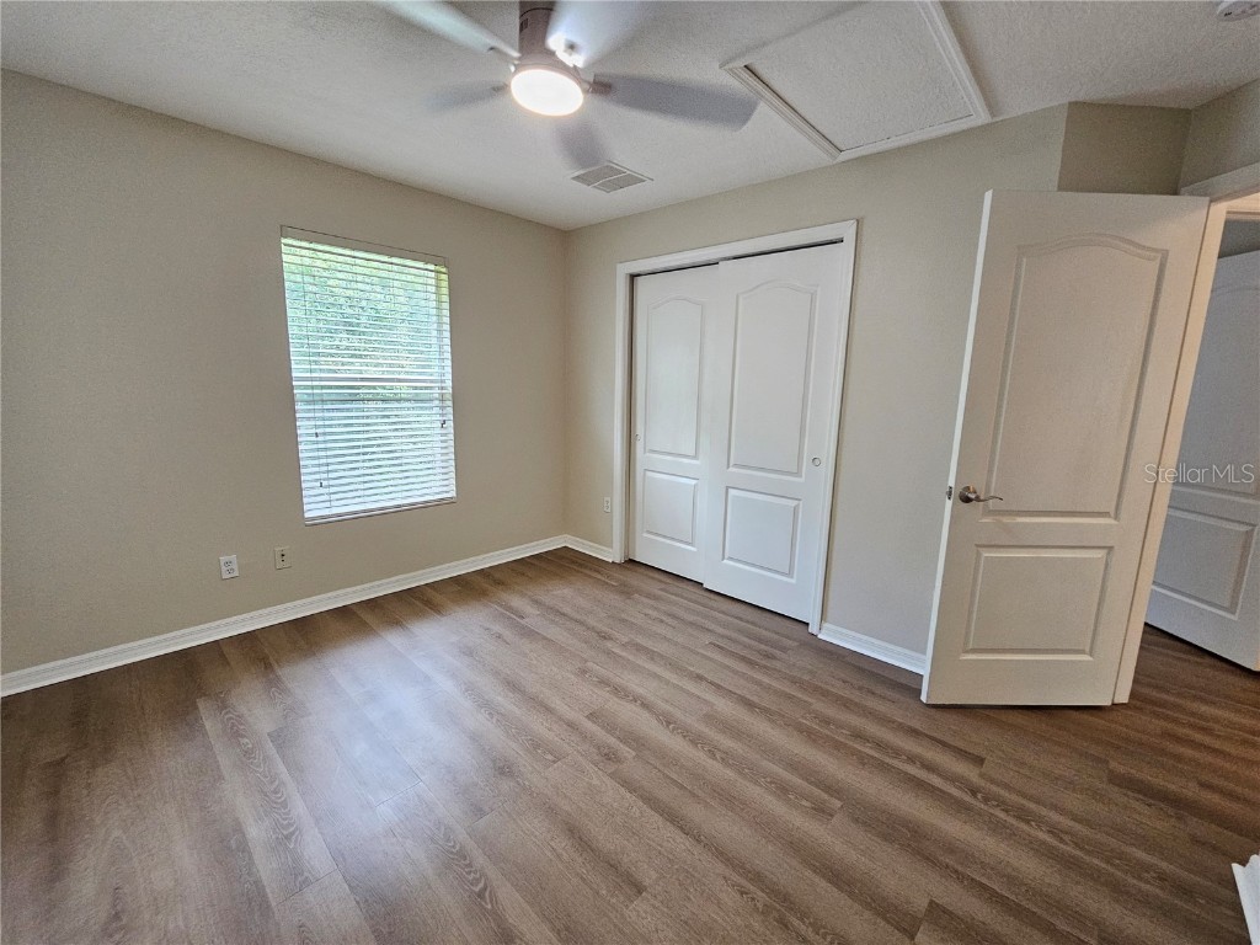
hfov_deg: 106.2
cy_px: 472
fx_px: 473
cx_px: 630
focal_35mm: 13
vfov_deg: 89.9
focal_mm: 2.2
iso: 400
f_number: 2.2
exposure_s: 1/77
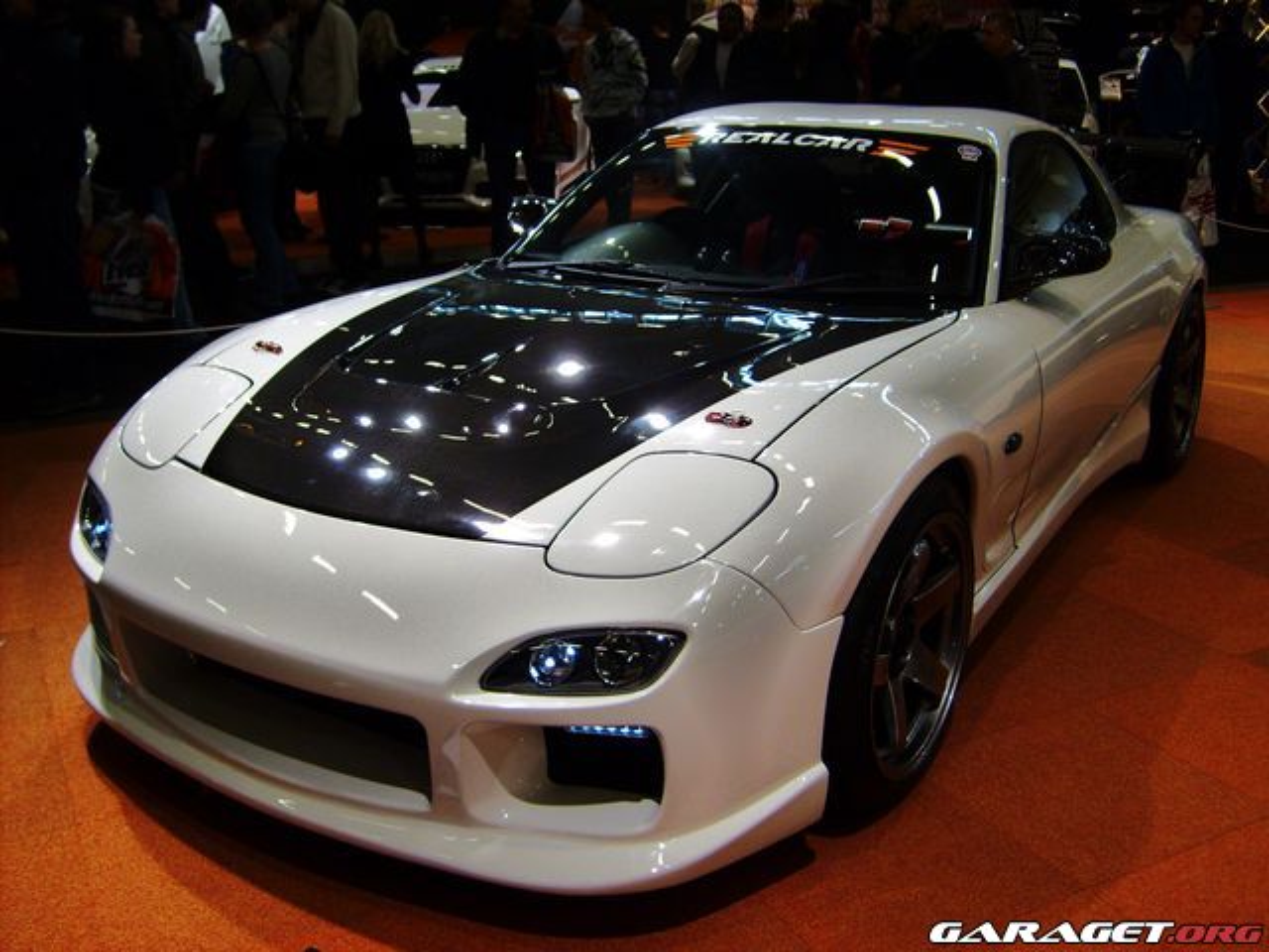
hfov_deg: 52.6
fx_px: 1283
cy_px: 476
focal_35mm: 35
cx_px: 634
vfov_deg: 40.7
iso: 80
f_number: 2.8
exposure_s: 1/125
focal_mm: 5.8
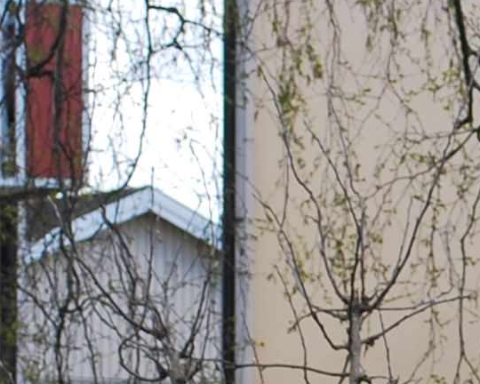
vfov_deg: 3.8
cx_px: 682
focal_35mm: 404
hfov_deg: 4.8
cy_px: 308
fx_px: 5739
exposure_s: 1/160
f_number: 6.3
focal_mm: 40
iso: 100
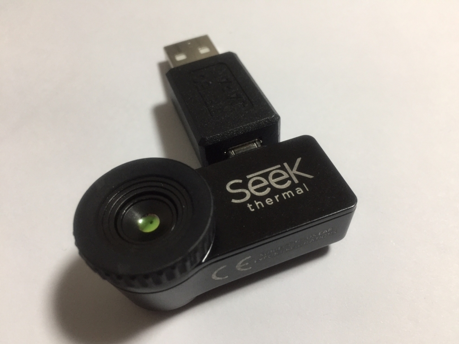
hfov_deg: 61.7
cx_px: 230
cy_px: 172
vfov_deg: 48.2
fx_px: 385
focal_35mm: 29
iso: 125
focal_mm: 4.15
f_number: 2.2
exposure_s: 1/30
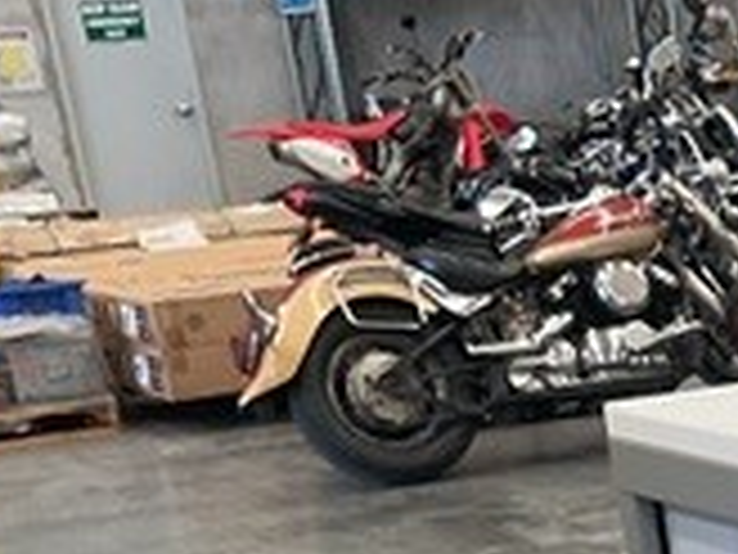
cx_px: 1300
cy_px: 959
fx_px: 2409
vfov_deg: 12.2
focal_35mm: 113
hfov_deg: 15.2
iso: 64
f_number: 1.8
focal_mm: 3
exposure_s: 1/100
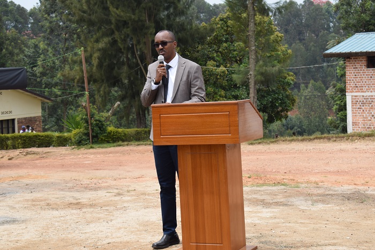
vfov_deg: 16.5
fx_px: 859
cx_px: 188
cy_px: 125
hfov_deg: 24.6
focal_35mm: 82
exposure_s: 1/200
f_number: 8
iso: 100
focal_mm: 55
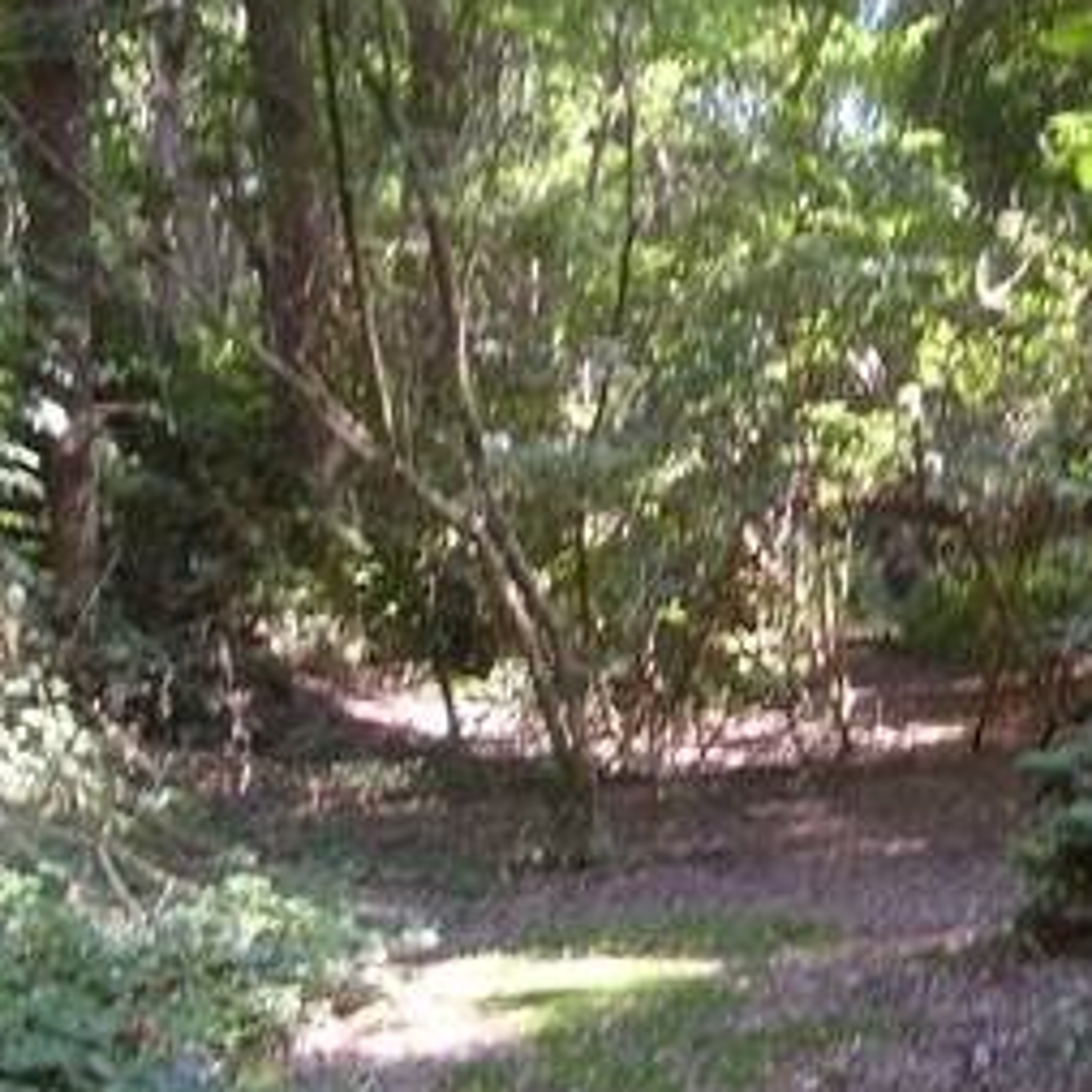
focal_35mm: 73
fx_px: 2605
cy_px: 585
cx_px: 847
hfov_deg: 23.4
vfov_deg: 23.7
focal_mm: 5.8
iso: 80
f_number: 2.8
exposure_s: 1/45
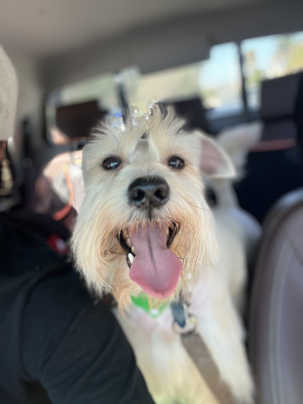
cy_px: 202
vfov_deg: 60.0
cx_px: 152
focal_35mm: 30
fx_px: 350
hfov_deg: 46.8
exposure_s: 1/121
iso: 40
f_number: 2.2
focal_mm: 2.71
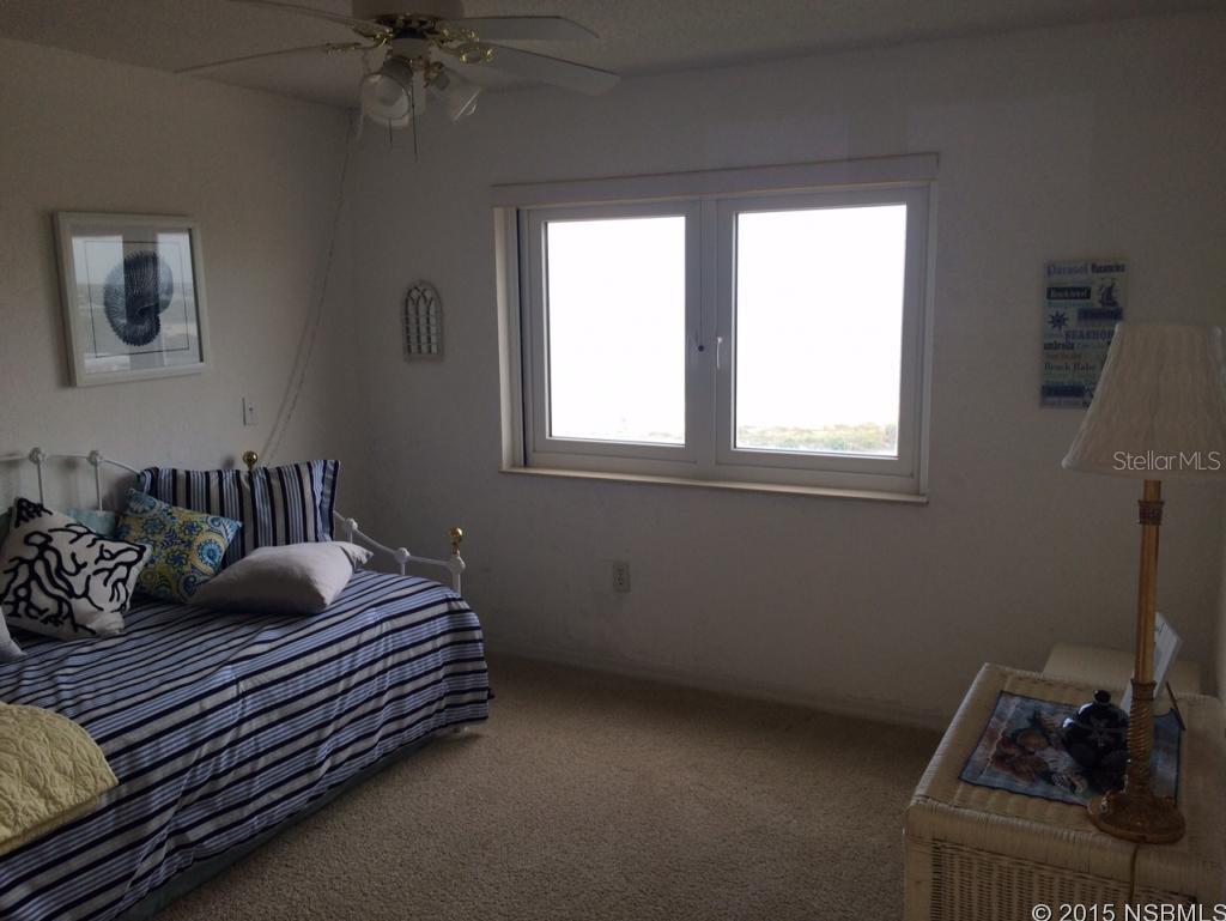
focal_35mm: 29
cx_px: 613
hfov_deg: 61.6
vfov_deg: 48.3
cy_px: 460
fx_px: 1028
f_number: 2.2
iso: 50
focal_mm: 4.15
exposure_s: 1/60
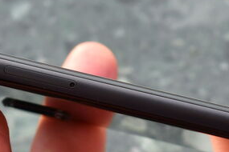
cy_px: 92
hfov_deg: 8.1
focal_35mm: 253
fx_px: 1609
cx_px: 280
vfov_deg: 5.4
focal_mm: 50
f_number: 9
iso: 400
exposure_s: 1/320
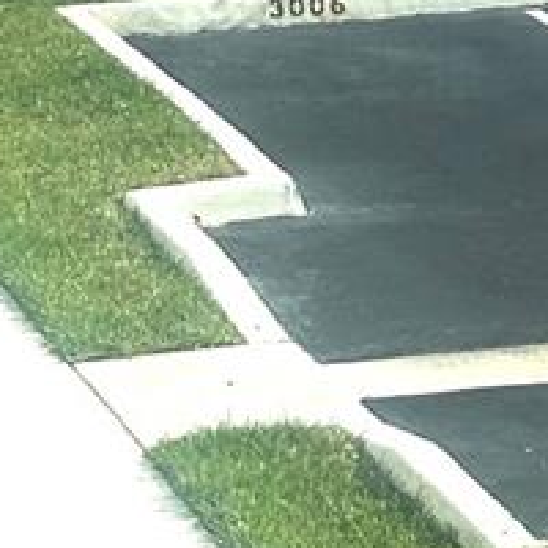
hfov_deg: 6.8
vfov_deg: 6.5
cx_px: 751
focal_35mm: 254
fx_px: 4549
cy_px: -863
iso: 64
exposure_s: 1/2028
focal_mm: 6.86
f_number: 1.78
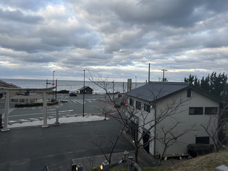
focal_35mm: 26
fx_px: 171
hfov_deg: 67.3
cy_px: 86
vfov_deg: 53.1
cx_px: 114
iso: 50
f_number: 1.5
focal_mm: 5.7
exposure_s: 1/499
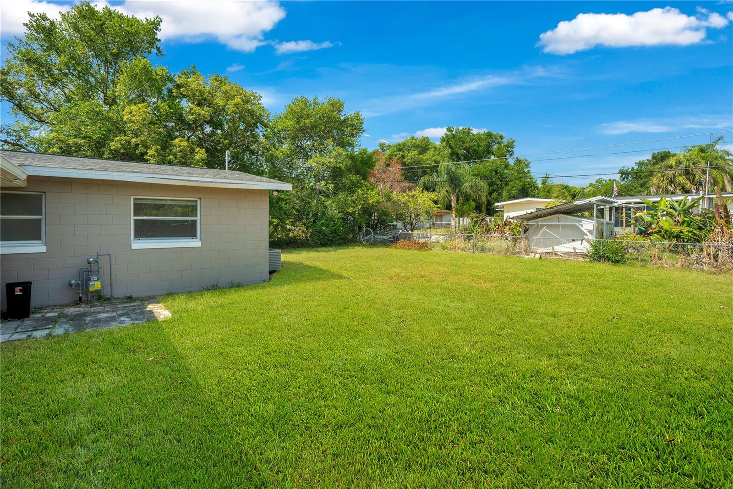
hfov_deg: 96.7
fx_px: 326
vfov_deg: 73.7
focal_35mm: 16
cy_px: 244
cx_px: 366
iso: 100
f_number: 10
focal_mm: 16
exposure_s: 1/160
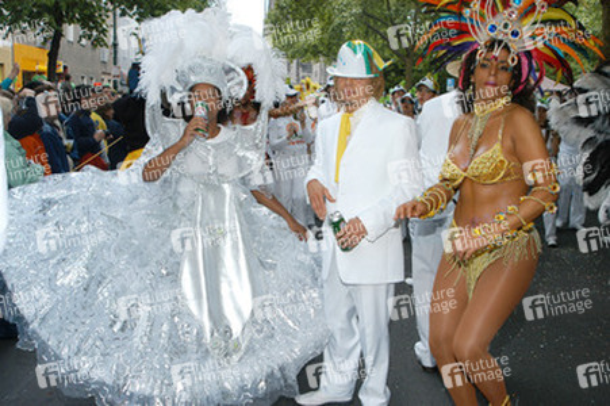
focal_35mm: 36
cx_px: 305
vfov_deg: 36.8
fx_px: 610
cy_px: 203
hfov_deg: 53.2
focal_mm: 24
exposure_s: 1/80
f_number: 7.1
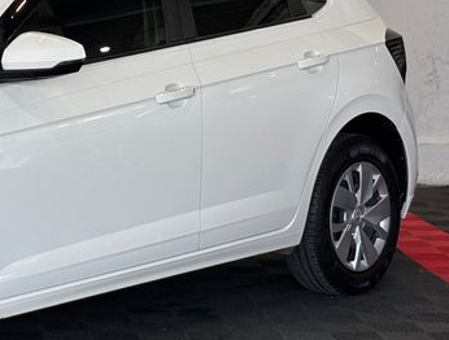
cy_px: 106
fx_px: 1861
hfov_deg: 13.4
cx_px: -90
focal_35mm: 143
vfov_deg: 10.4
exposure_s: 1/380
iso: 32
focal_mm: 5.96
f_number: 1.6
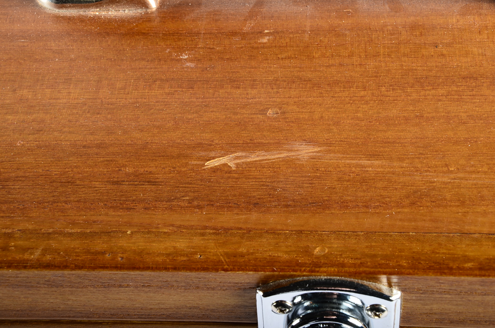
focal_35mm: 87
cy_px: 164
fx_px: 1194
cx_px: 248
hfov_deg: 23.4
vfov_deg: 15.6
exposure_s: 1/250
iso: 200
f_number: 14
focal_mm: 58
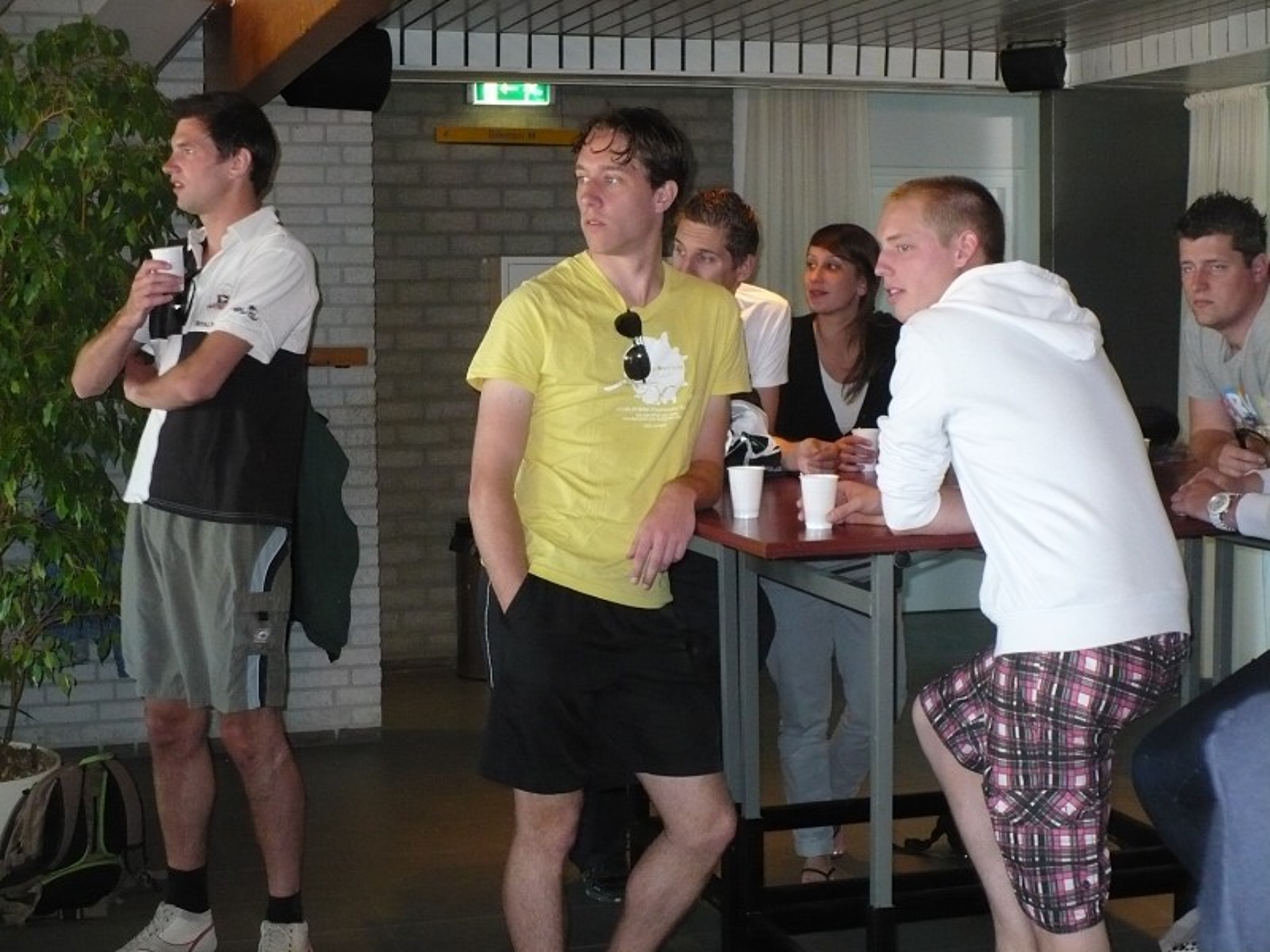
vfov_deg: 24.4
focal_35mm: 60
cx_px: 635
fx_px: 2201
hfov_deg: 32.2
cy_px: 476
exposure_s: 1/30
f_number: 3.1
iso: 320
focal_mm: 9.9
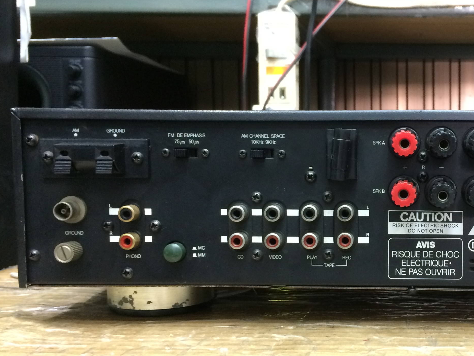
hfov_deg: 35.6
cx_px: 411
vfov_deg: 28.6
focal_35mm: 51
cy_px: 192
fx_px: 698
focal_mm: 4.15
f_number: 2.2
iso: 320
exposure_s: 1/25
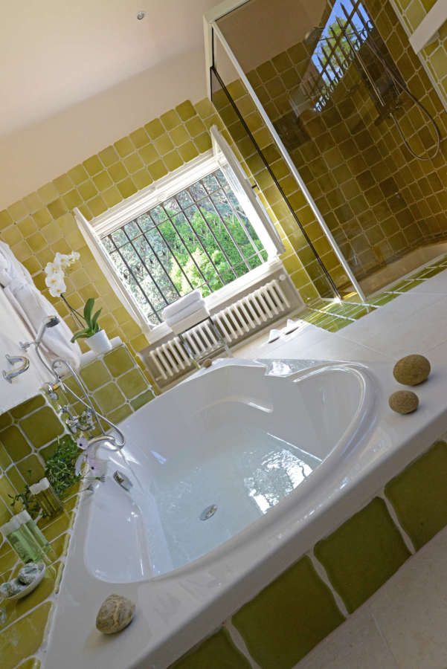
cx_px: 224
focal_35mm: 21
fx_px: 391
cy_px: 334
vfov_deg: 81.2
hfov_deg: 59.6
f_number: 14
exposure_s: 1/80
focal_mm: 21
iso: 4000
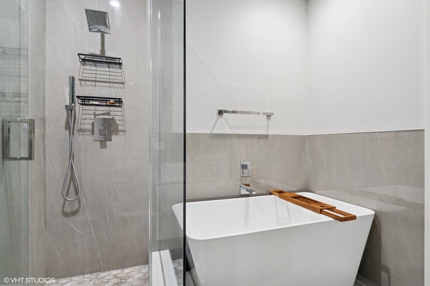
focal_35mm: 17
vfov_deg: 70.4
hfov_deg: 93.3
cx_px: 215
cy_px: 143
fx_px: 203
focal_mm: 17
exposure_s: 1/6
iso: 320
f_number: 8
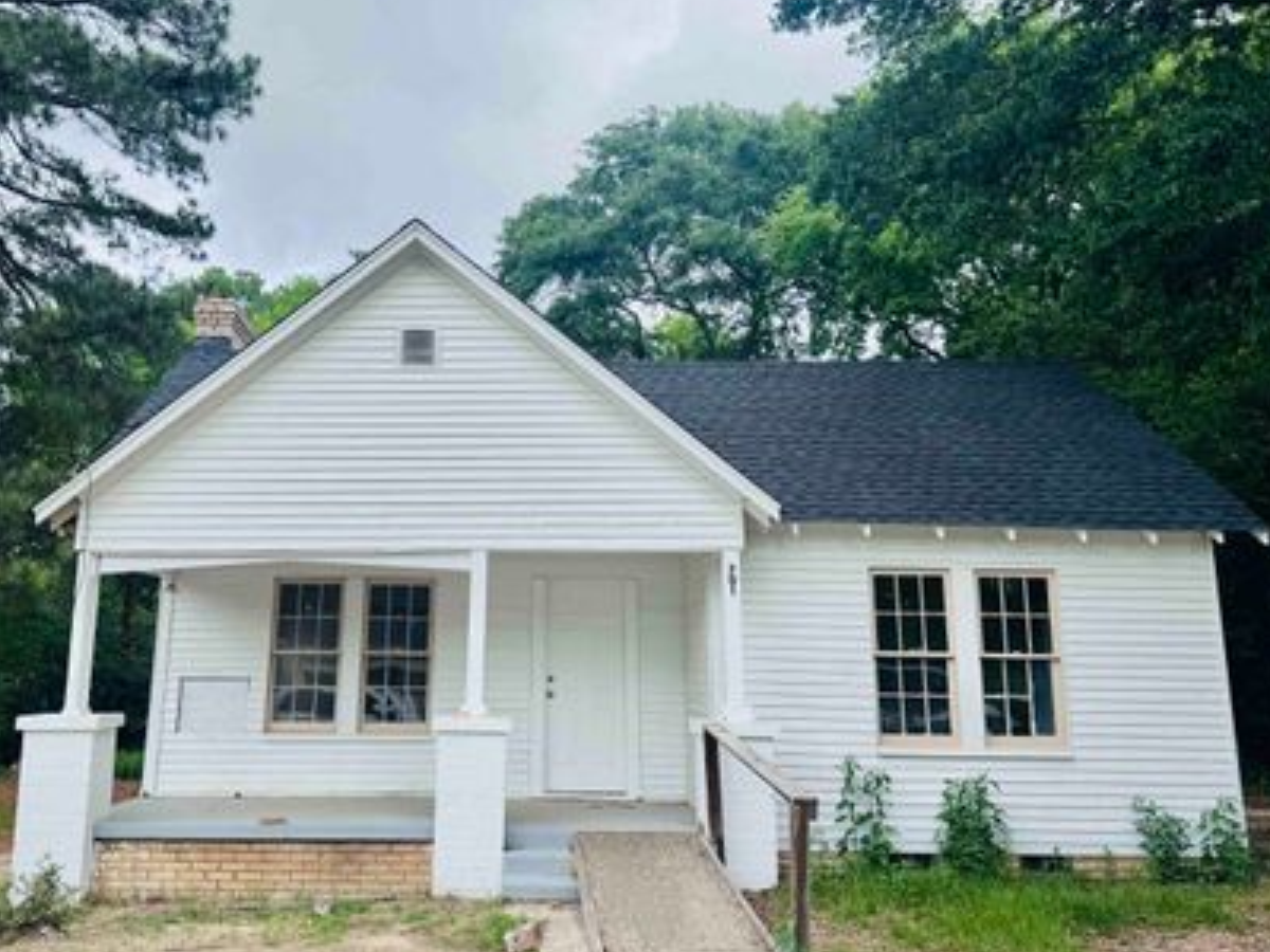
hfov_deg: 59.6
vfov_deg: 46.8
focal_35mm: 30
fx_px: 1101
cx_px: 533
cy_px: 443
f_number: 1.78
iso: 80
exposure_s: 1/2710
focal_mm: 6.76
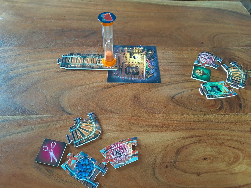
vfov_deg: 54.9
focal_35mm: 25
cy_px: 94
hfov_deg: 69.4
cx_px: 126
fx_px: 181
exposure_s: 1/50
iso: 250
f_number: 1.8
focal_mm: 4.65
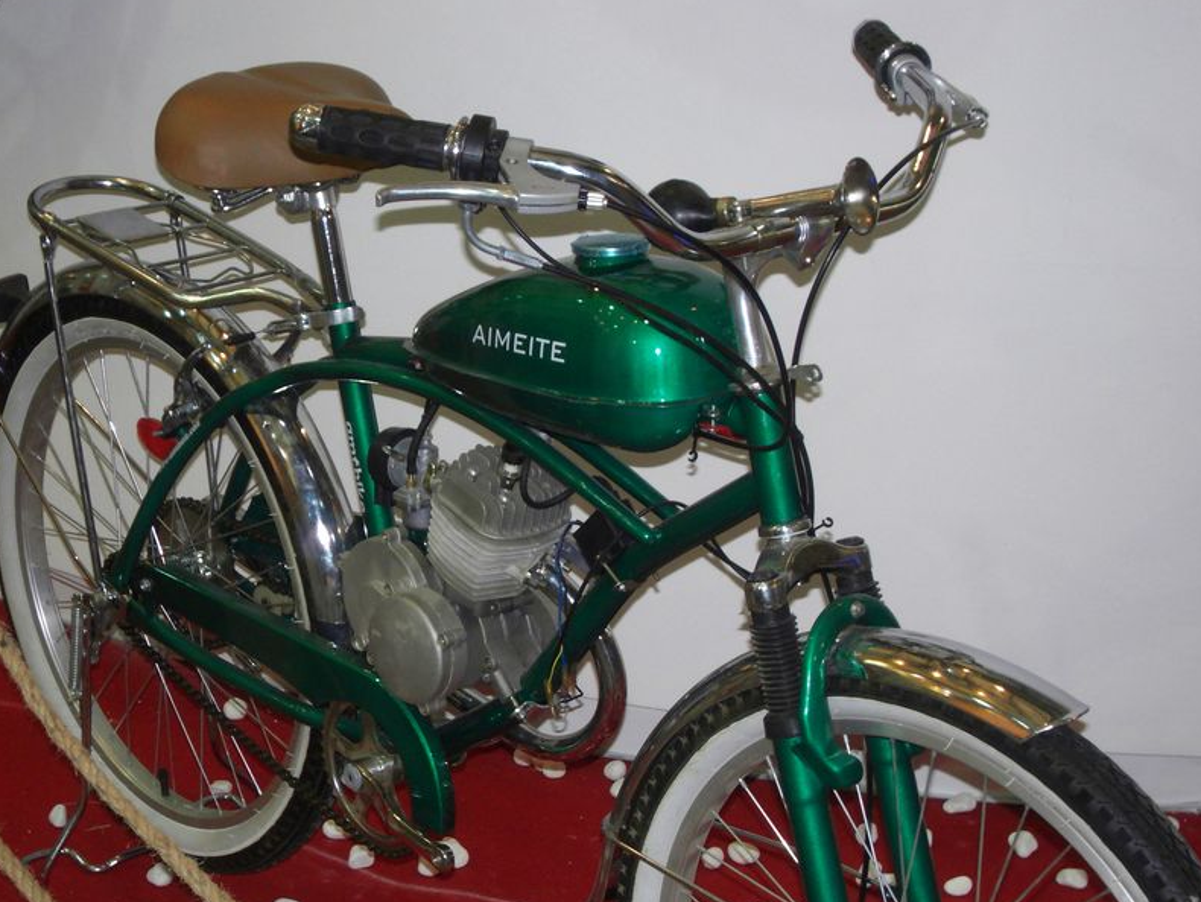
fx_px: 2811
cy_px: 505
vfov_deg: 18.2
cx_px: 509
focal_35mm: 81
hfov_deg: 24.1
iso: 160
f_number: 4.8
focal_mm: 11.3
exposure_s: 1/60
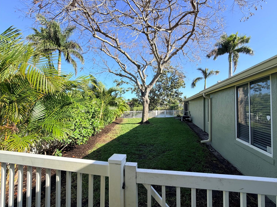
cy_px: 103
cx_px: 148
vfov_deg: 81.8
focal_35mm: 15
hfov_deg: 98.0
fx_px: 120
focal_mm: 2.22
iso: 40
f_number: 2.2
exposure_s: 1/579
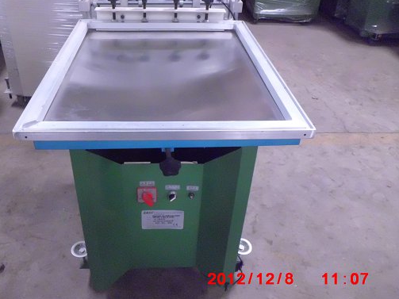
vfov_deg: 45.4
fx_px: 357
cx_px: 168
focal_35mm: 31
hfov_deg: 58.1
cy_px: 137
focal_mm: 4.7
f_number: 2.8
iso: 800
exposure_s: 1/80
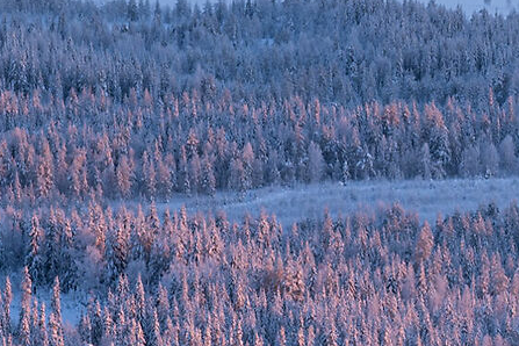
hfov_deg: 4.8
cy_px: -26
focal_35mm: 424
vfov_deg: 3.2
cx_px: 820
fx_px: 6112
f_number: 9
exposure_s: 1/6
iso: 100
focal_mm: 79
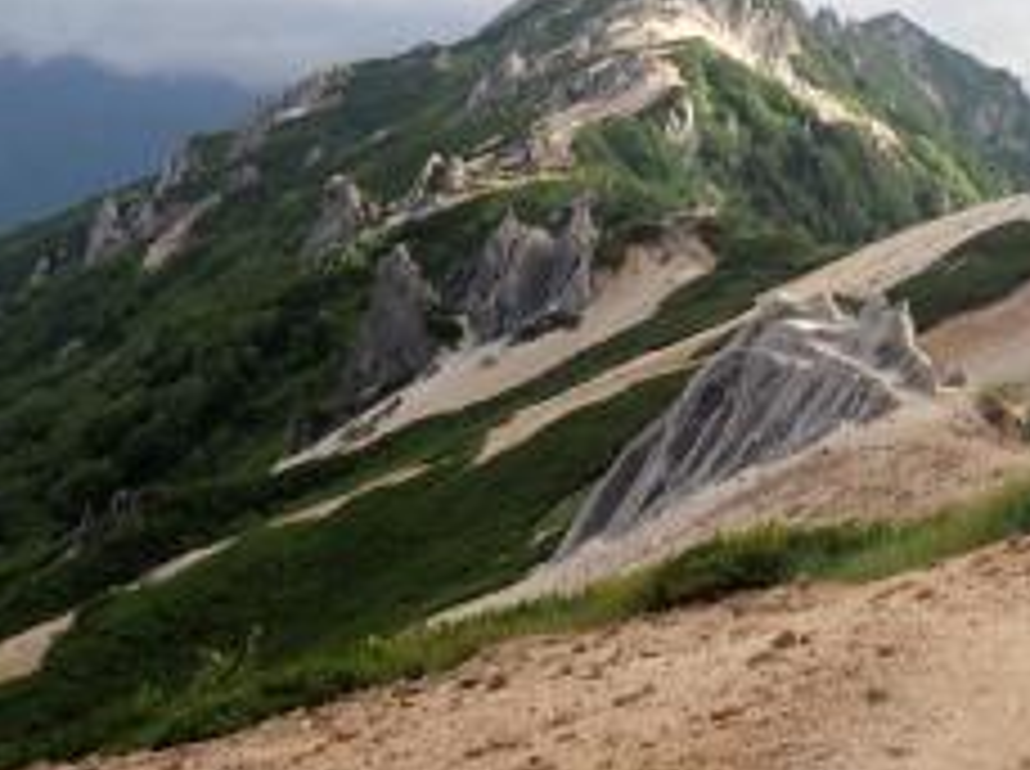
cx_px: 787
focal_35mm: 49
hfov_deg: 37.9
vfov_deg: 29.3
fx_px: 1456
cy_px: 239
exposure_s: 1/500
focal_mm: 4.5
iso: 100
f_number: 2.8
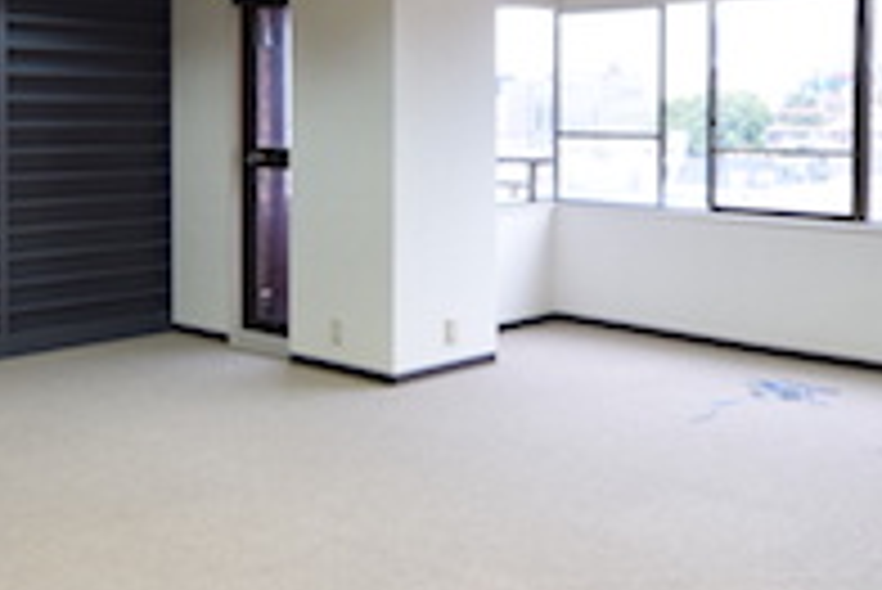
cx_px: 400
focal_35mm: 46
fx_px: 1123
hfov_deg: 42.8
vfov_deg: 28.9
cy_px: 133
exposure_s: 1/80
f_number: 5.6
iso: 800
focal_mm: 9.5
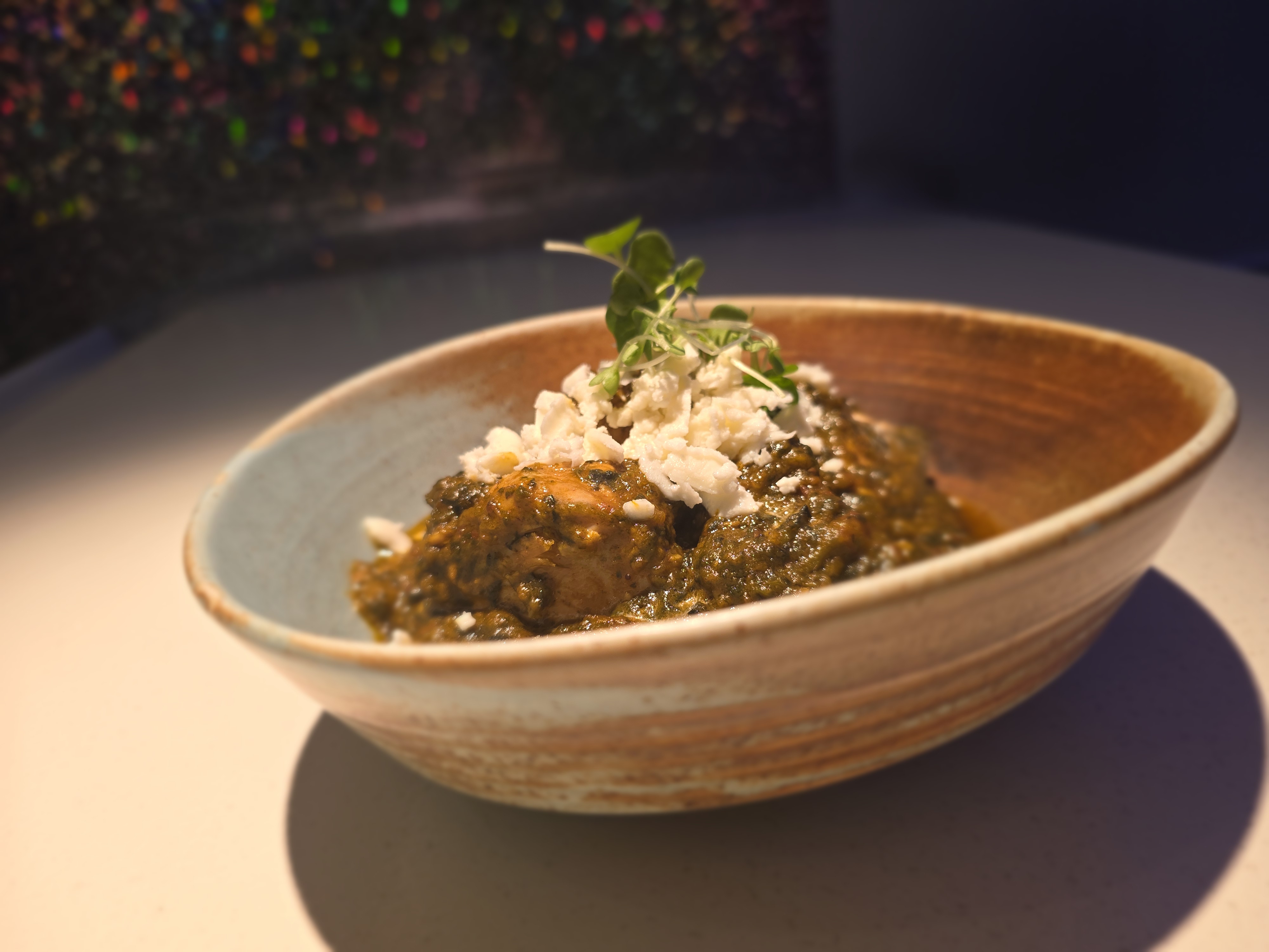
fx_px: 843
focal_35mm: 23
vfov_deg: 58.9
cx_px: 634
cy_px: 476
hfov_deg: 73.9
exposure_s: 1/60
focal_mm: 6.25
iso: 100
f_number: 1.7
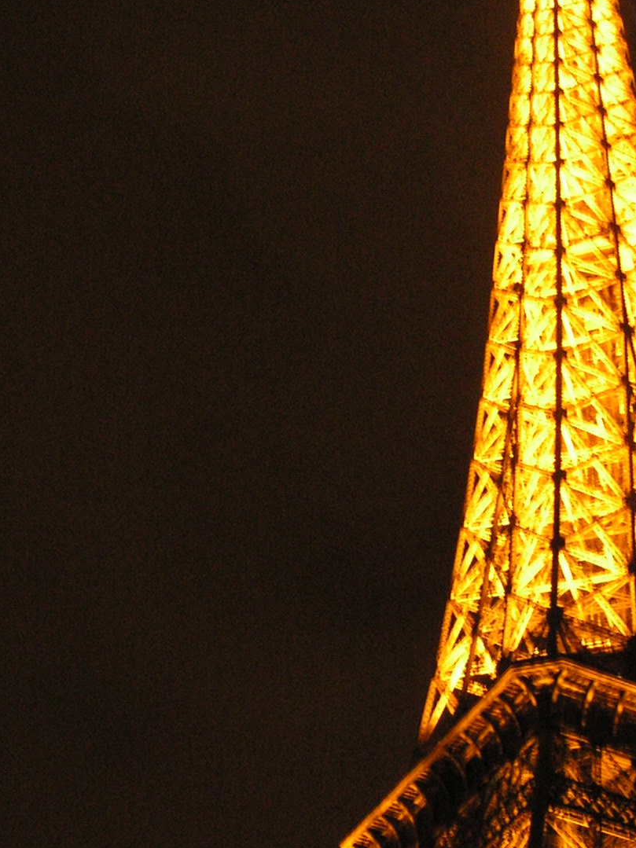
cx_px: 392
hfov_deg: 18.4
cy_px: 384
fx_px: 1960
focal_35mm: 80
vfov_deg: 24.4
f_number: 2.8
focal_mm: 6.3
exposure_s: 1/5
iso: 200
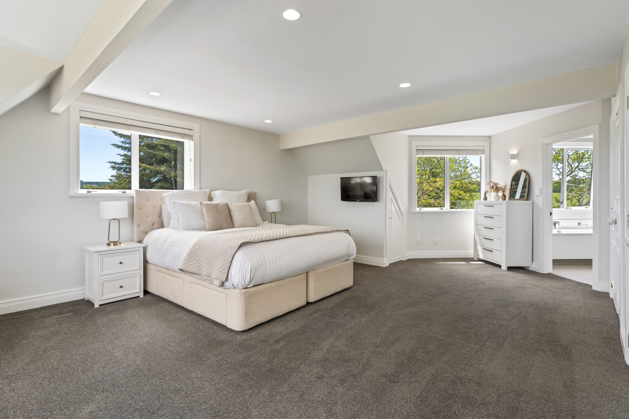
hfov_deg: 92.6
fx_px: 301
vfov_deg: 69.8
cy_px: 210
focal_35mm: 17
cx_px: 314
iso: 640
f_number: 8
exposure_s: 1/80
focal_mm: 17.2
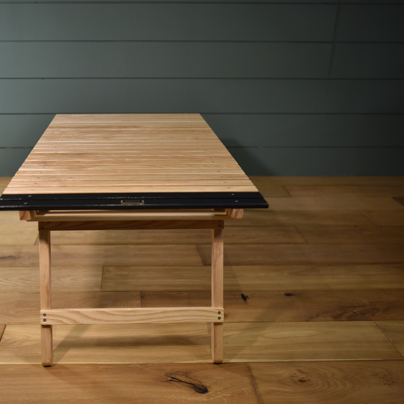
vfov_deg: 41.9
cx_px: 134
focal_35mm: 40
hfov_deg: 41.3
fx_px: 528
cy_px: 203
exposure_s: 1/100
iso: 800
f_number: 2.8
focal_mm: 31
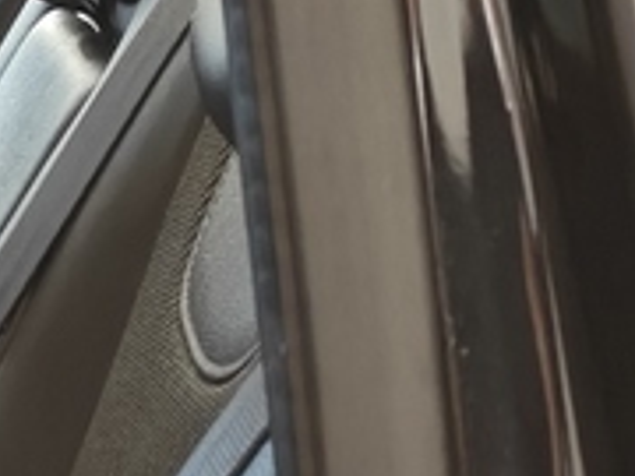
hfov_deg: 7.9
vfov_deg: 7.6
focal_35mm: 192
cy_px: 751
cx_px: -1647
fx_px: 3522
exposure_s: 1/30
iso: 200
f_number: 1.8
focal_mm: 5.59
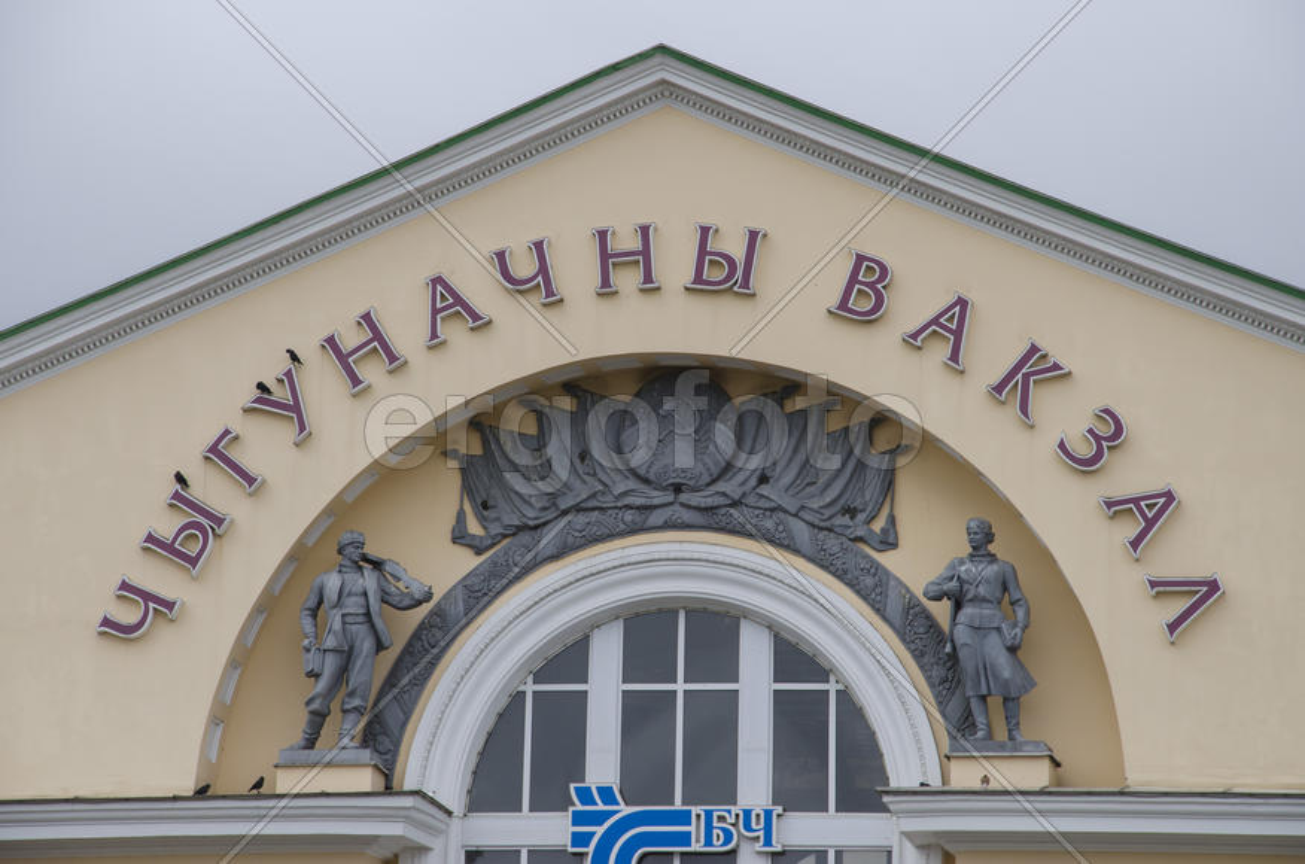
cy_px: 432
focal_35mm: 158
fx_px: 5697
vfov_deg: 8.7
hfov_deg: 13.1
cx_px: 652
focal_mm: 105
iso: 250
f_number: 9
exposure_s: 1/640
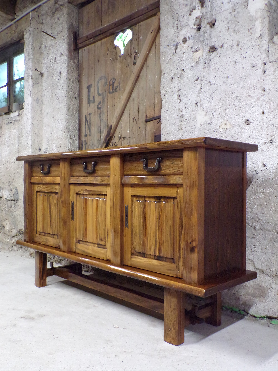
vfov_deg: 56.8
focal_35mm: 32
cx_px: 139
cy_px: 186
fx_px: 343
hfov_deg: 44.2
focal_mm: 5.8
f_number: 3.2
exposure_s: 1/17
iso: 643
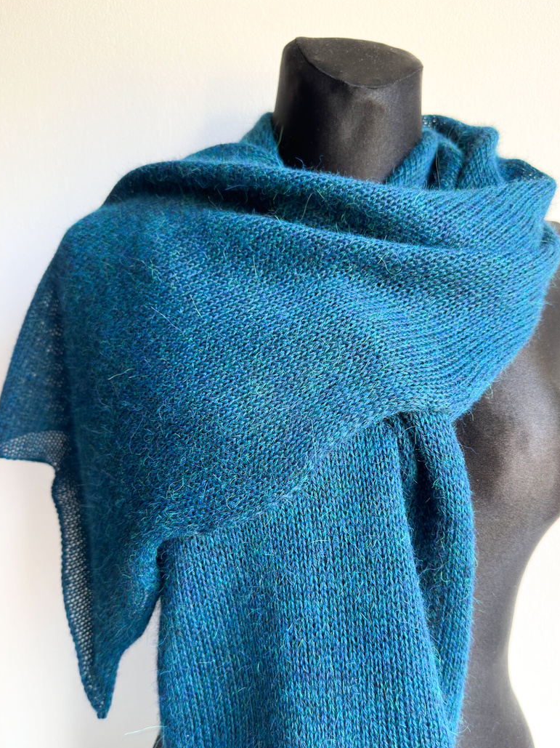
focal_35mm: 28
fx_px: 604
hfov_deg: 49.6
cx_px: 309
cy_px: 427
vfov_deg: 63.2
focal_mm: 6.86
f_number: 1.8
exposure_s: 1/60
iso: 250
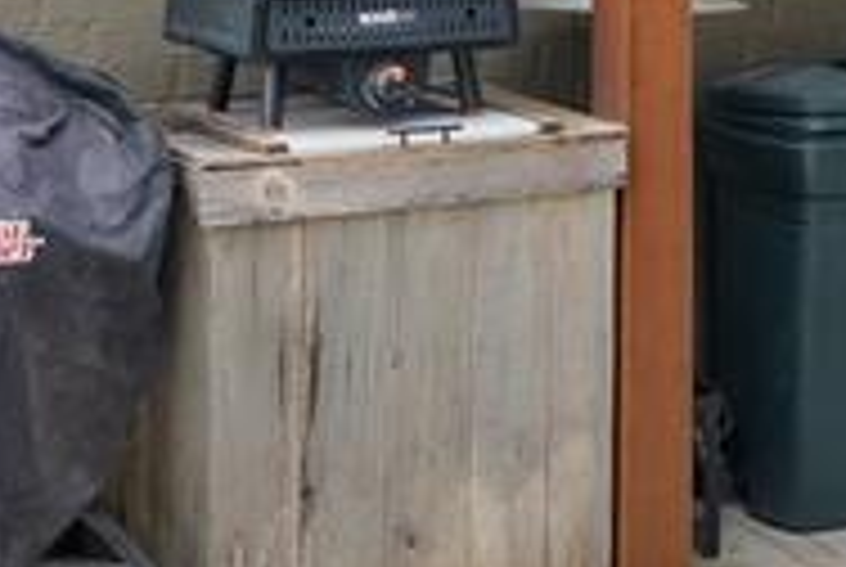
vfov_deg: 15.5
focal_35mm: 87
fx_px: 2048
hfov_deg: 21.8
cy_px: 34
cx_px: 990
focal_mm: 16
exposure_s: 1/15
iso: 100
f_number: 7.1
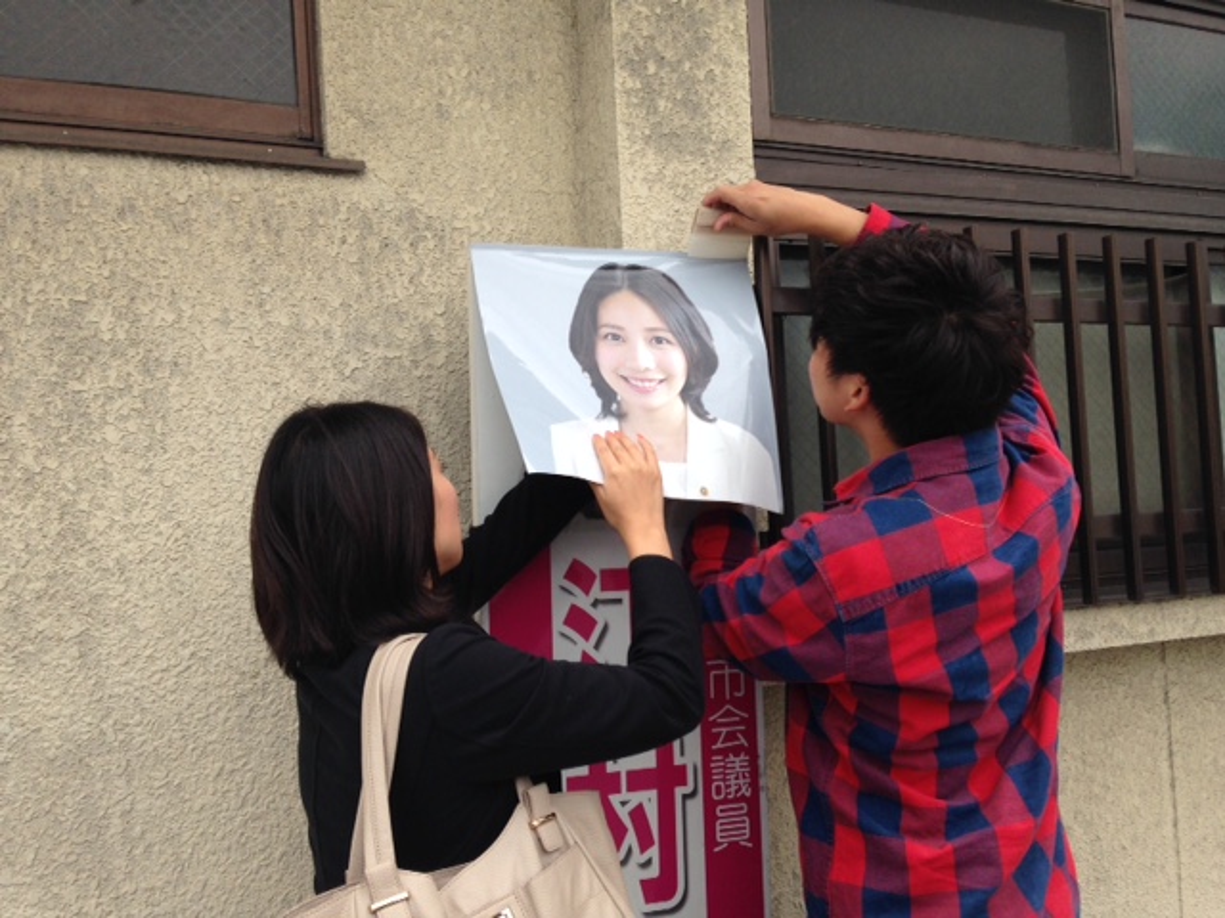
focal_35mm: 33
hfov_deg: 55.4
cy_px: 459
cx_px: 612
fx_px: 1168
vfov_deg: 42.9
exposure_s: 1/330
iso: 50
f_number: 2.4
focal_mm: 4.12
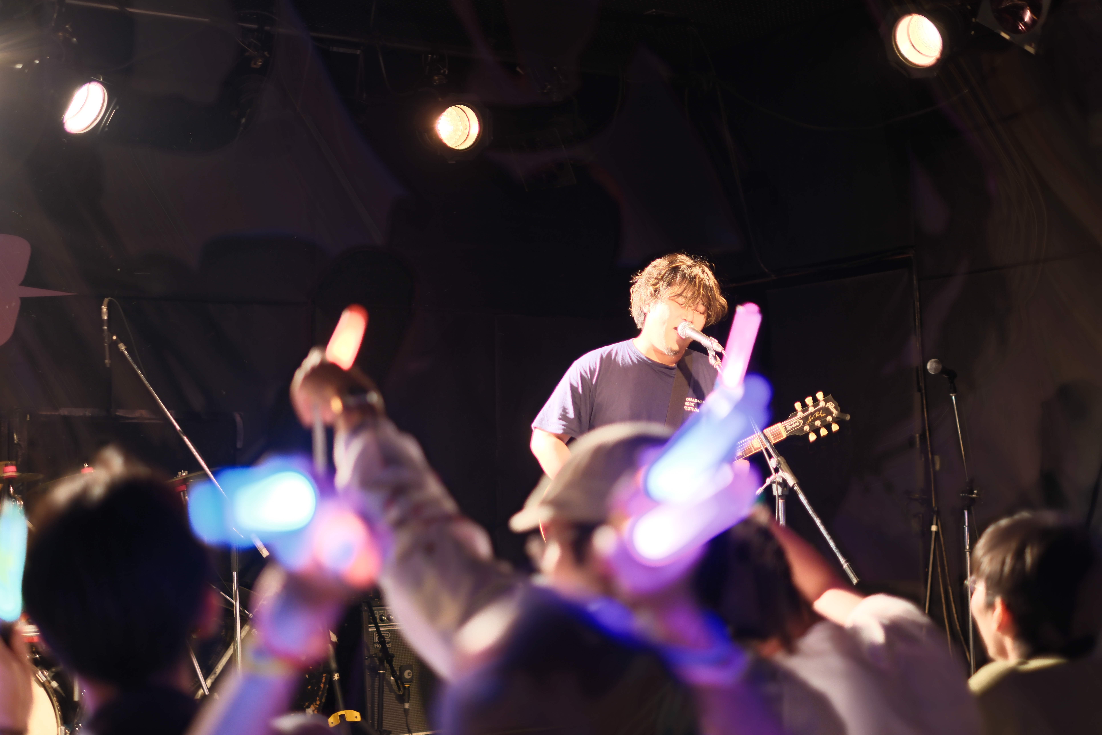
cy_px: 368
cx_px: 551
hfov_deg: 37.5
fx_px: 1622
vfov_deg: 25.5
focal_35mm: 53
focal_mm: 35
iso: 125
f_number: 1.4
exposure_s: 1/8
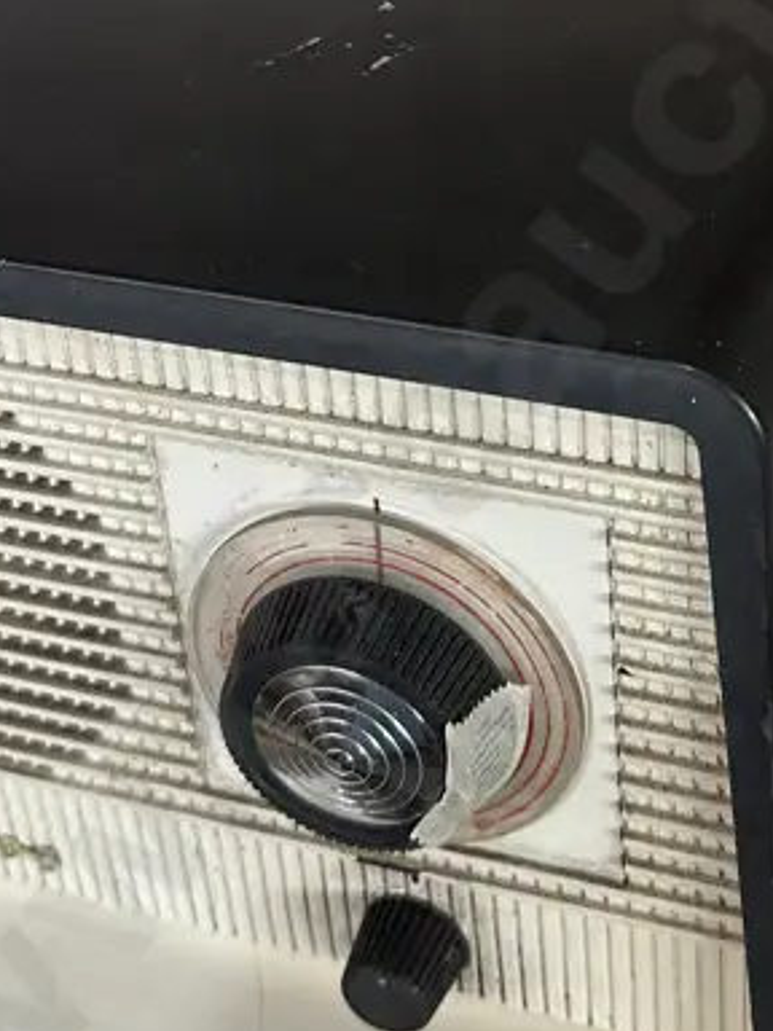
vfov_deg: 29.4
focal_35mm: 64
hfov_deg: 22.5
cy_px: 166
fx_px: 1906
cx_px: 652
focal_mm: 6.86
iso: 200
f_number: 1.78
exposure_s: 1/100
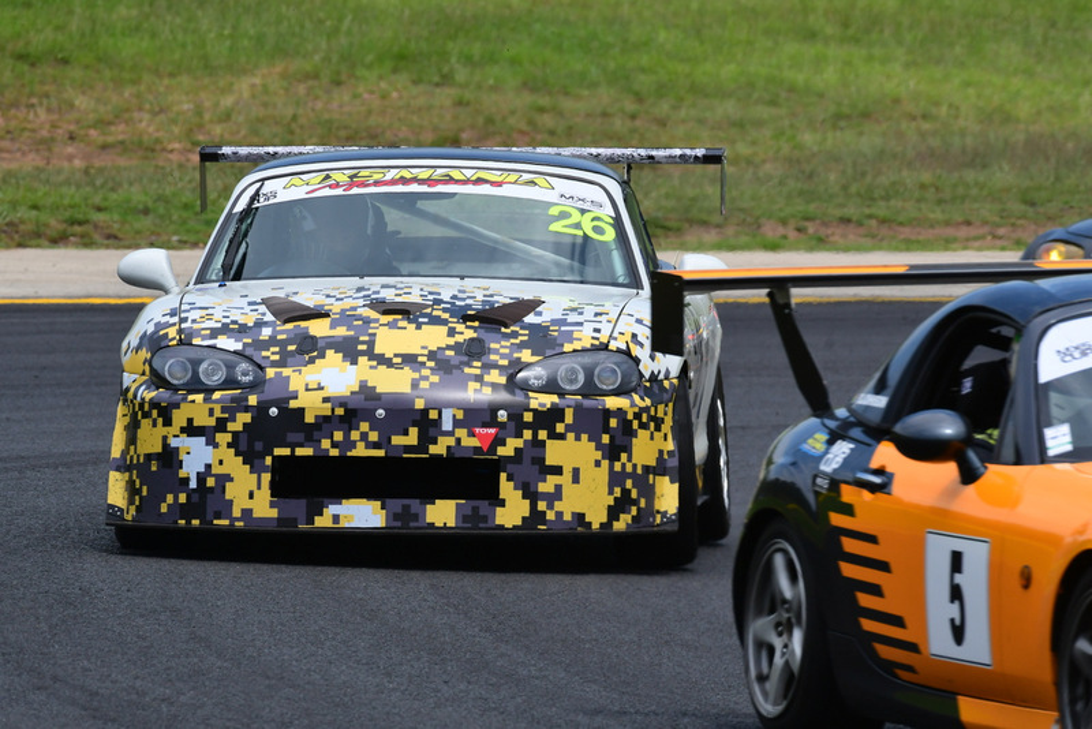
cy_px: 364
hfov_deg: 3.4
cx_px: 546
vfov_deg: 2.3
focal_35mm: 600
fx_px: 18206
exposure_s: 1/640
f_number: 11
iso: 400
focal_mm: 400
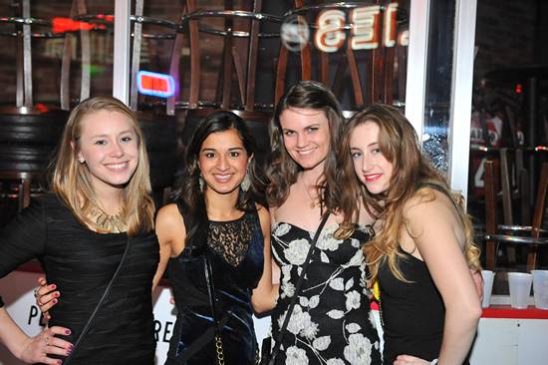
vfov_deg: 26.0
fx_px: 791
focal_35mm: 52
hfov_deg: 38.2
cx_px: 274
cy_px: 182
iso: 2500
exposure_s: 1/100
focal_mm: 52
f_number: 4
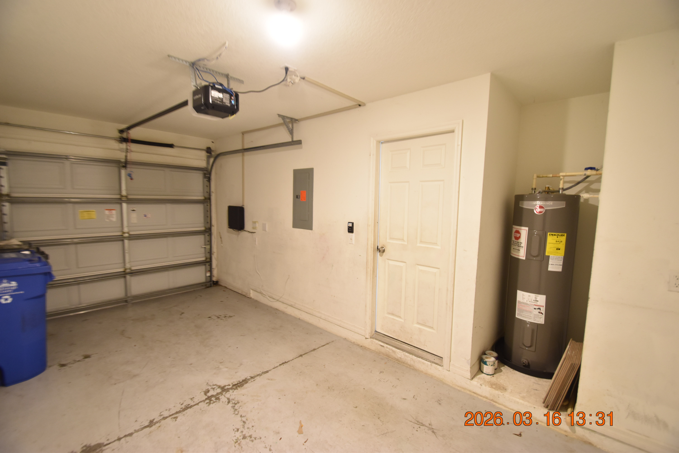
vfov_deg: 77.3
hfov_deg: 100.4
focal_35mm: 15
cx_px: 340
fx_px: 283
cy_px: 226
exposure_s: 1/8
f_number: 3.5
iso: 800
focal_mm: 10
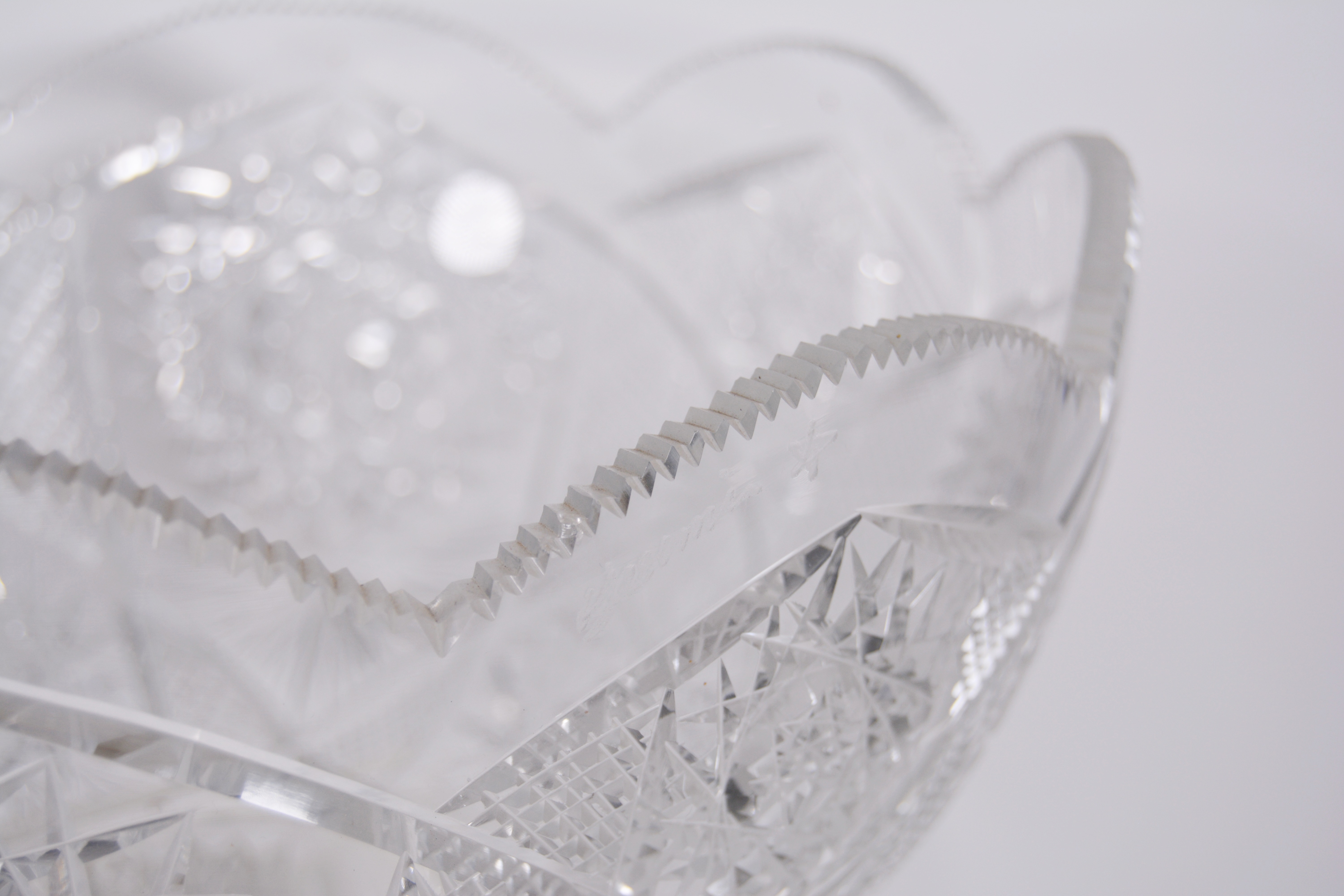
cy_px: 448
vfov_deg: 21.6
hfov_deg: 31.9
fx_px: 2352
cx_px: 672
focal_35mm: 63
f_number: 5.6
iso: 220
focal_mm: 42
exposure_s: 1/125
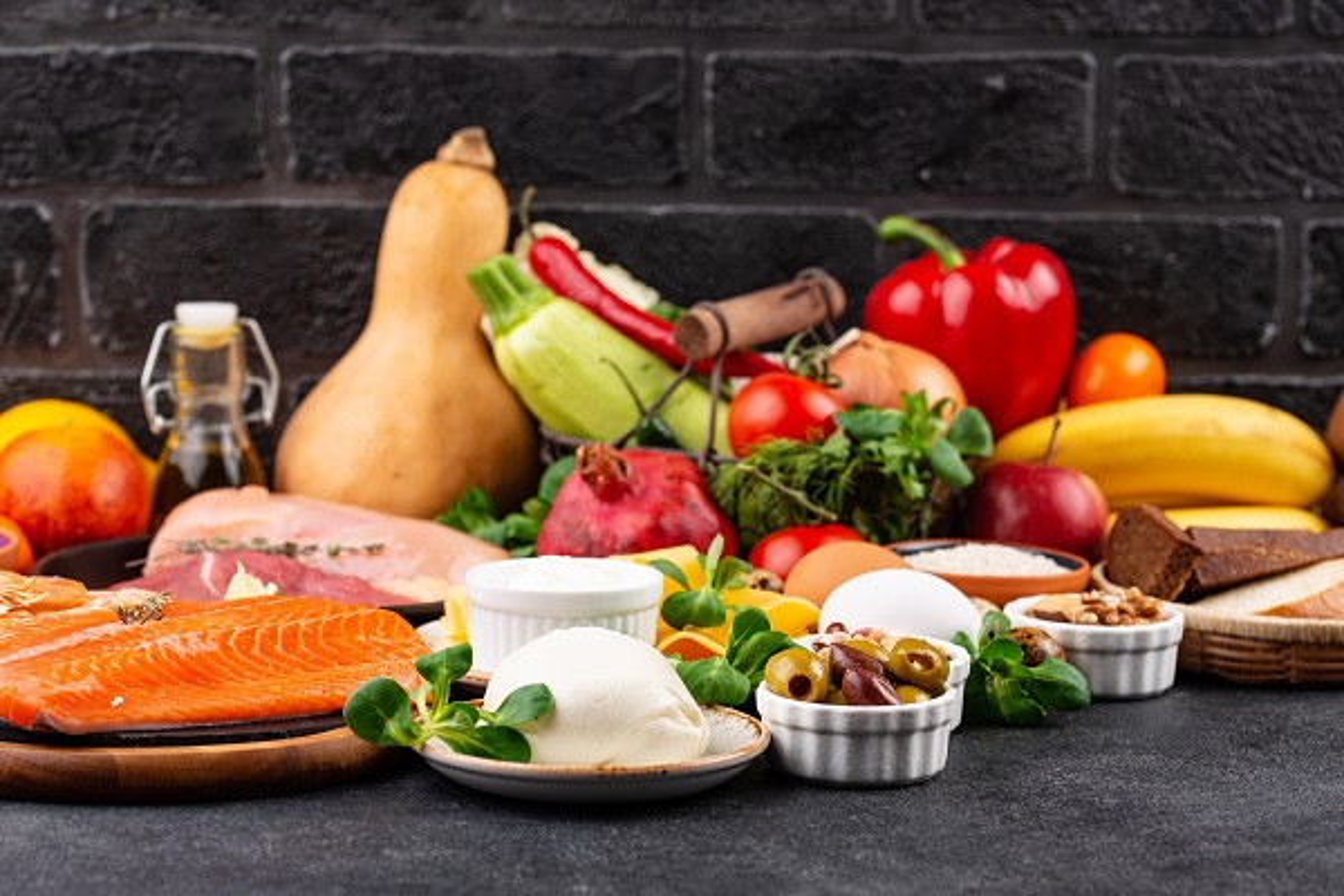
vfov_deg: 13.0
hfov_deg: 19.5
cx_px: 672
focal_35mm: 105
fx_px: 3920
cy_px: 448
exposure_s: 1/100
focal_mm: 105
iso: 100
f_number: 9
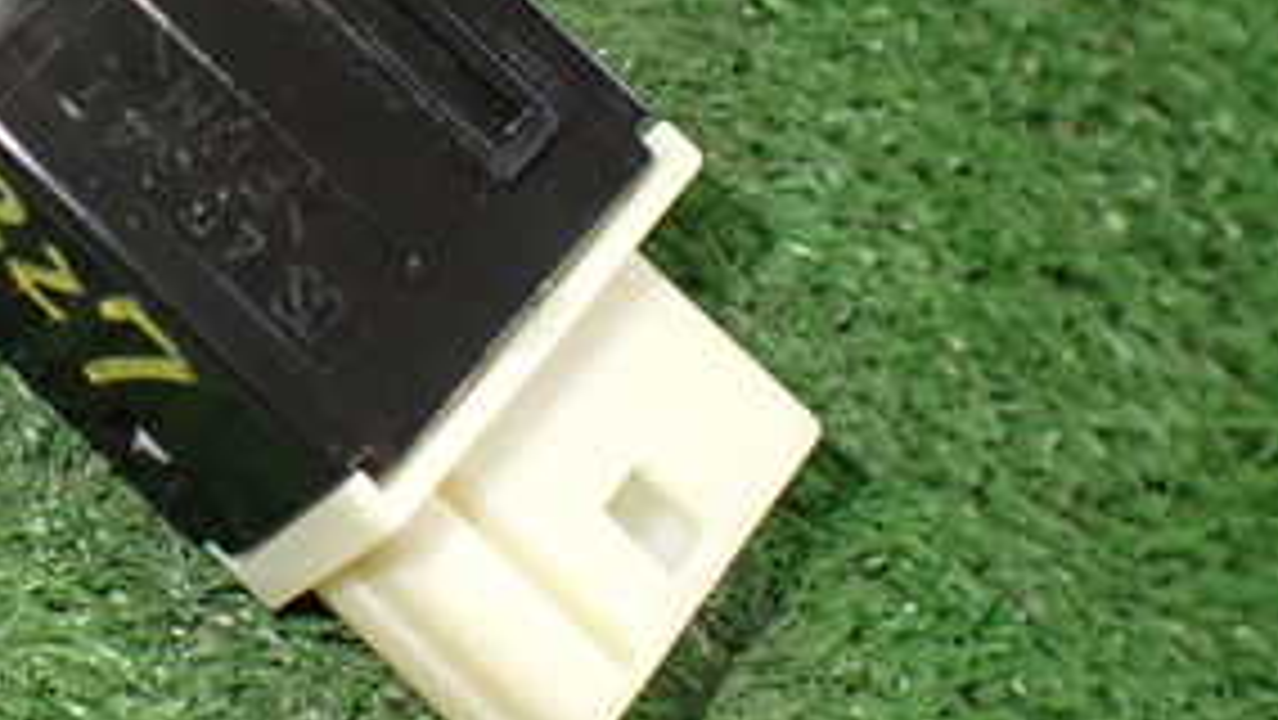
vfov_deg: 17.2
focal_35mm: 69
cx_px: 180
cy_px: 54
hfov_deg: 29.5
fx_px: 2339
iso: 800
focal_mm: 5.4
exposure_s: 1/125
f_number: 2.3
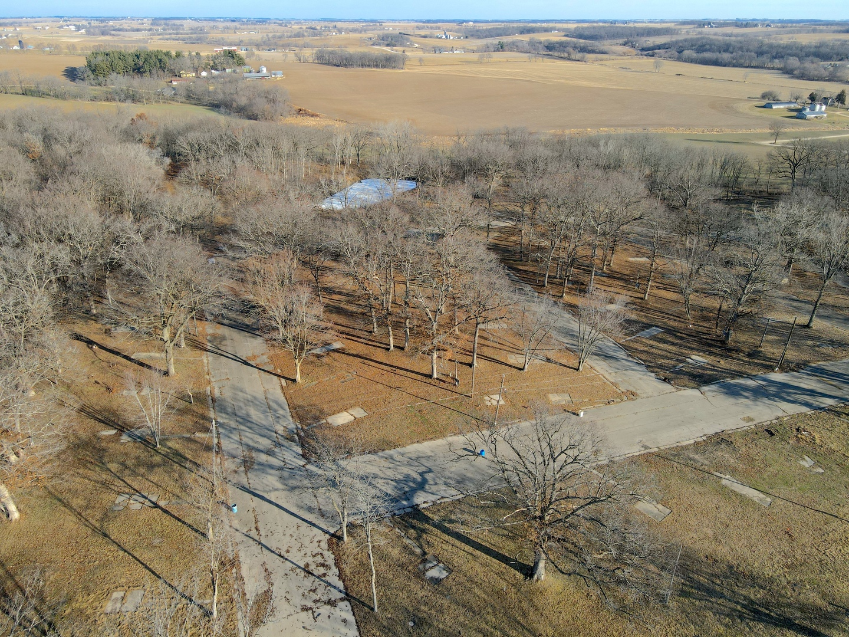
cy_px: 318
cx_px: 424
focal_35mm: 24
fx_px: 589
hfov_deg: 71.6
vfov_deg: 56.8
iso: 100
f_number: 2.8
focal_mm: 4.5
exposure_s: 1/400
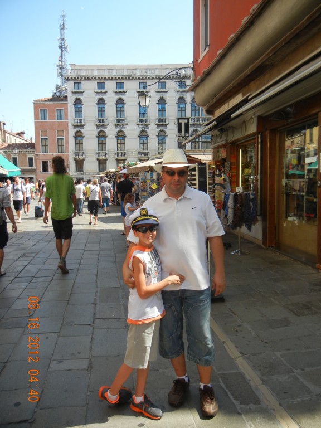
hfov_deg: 46.8
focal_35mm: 30
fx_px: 371
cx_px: 160
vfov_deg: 60.0
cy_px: 214
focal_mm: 5.4
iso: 160
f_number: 3.5
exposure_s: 1/675
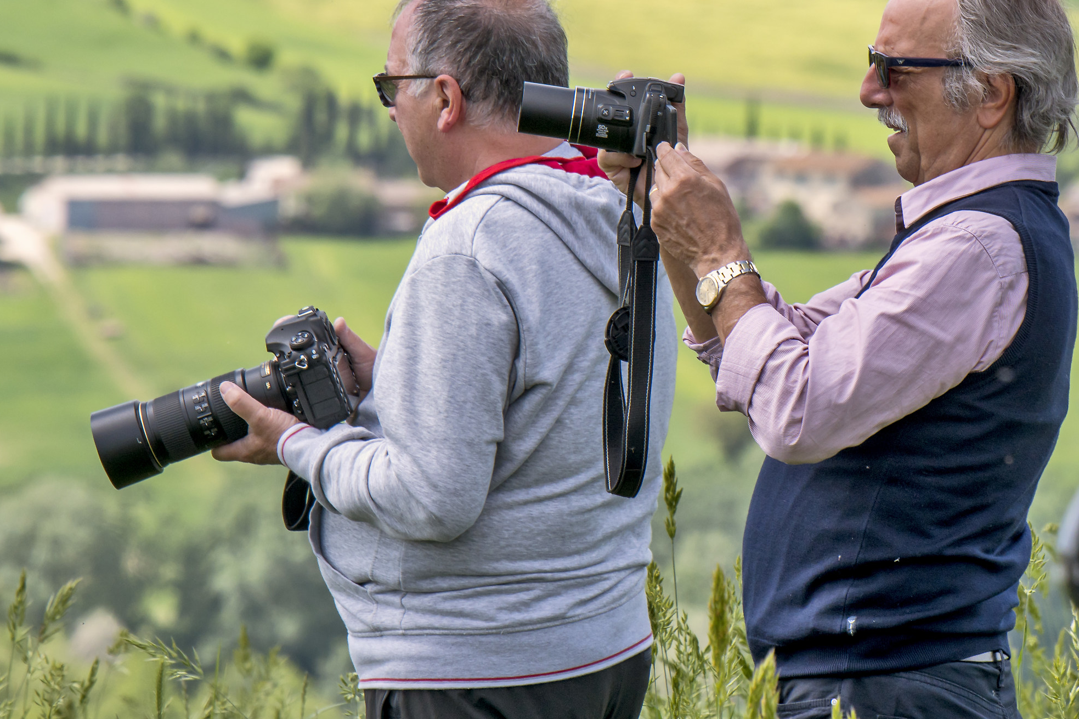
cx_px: 512
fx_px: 10968
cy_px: 298
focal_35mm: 366
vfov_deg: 3.8
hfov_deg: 5.6
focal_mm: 200
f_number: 9
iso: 200
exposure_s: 1/400
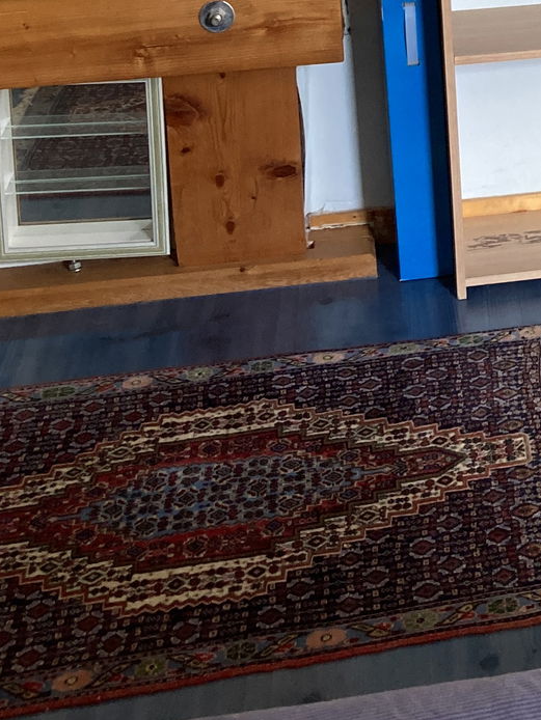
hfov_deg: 16.0
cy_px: -139
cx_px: 773
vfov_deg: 21.2
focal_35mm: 86
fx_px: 1791
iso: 100
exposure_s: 1/60
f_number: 1.8
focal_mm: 3.99
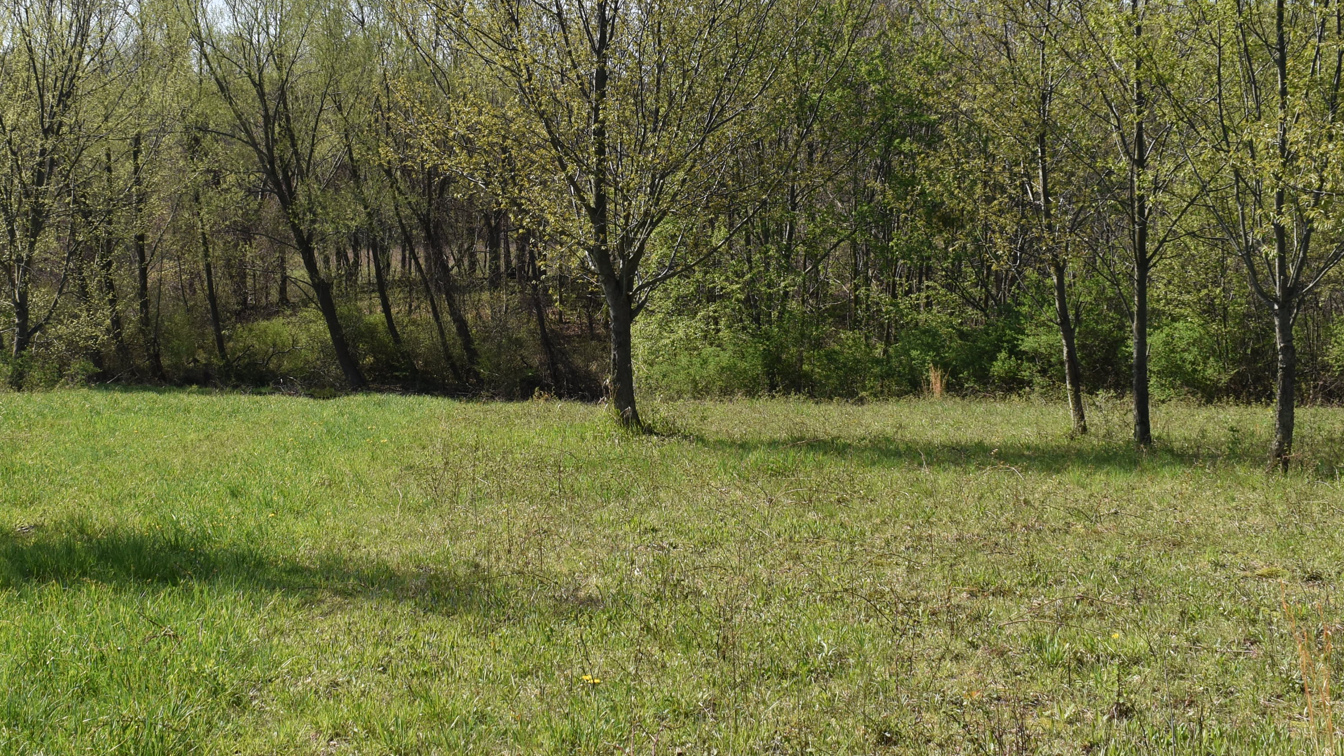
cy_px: 252
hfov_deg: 34.7
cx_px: 513
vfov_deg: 20.0
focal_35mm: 60
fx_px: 2138
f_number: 9
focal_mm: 26
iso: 200
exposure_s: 1/320
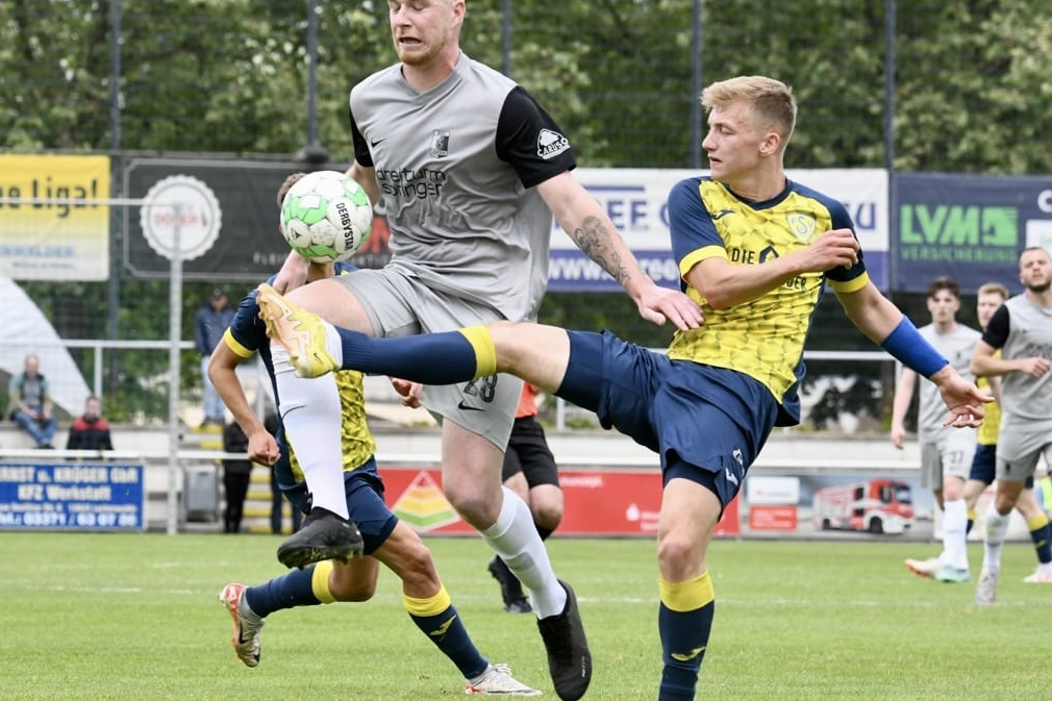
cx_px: 597
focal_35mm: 228
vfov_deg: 6.0
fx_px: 6661
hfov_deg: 9.0
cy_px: 347
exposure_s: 1/1600
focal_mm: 180
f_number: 7.1
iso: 2000
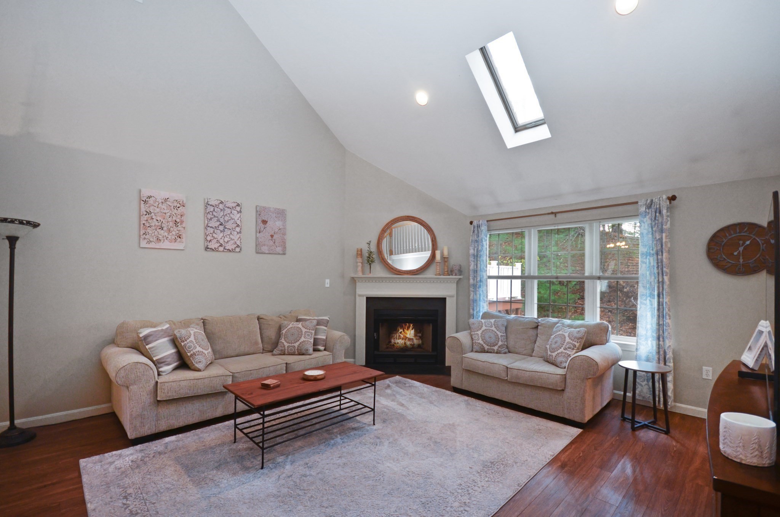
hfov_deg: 100.5
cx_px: 390
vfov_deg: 77.1
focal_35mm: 15
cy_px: 258
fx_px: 324
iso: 560
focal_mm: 10
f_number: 4
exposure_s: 1/60
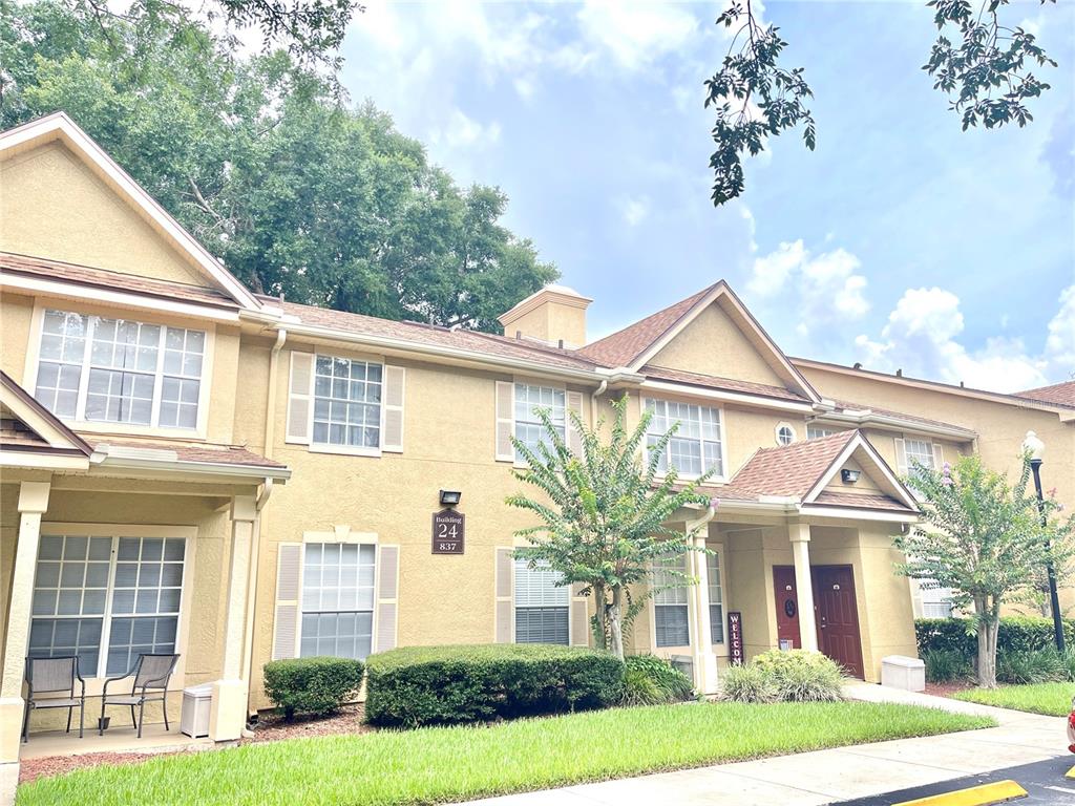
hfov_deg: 69.4
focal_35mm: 25
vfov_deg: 54.9
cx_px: 538
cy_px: 403
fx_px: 776
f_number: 1.6
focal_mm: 5.1
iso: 50
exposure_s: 1/1067
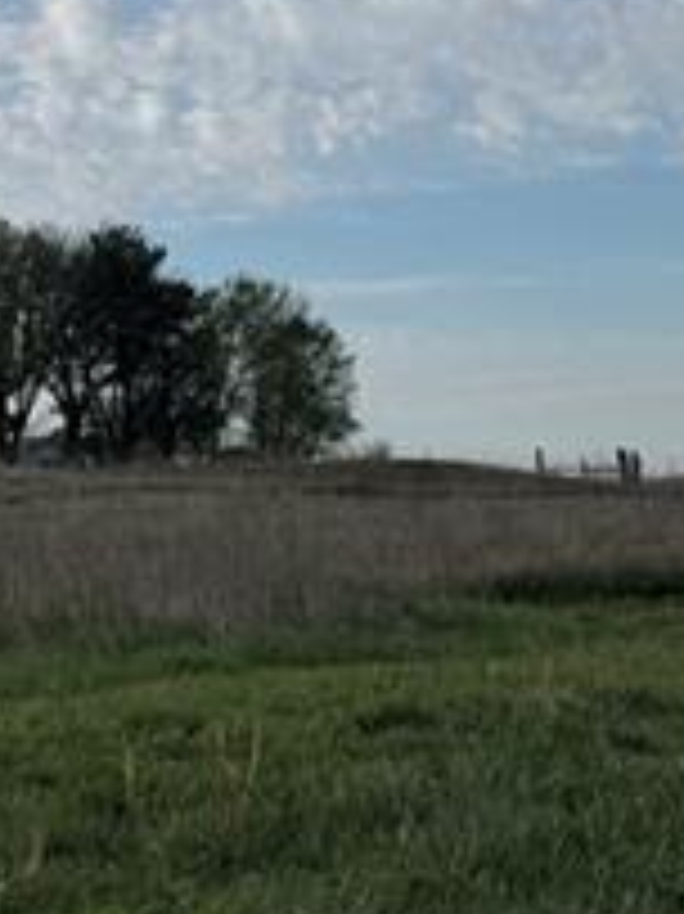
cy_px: 185
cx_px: -94
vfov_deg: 21.3
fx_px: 2400
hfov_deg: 15.7
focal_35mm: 91
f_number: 1.78
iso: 80
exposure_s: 1/6173
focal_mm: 6.76
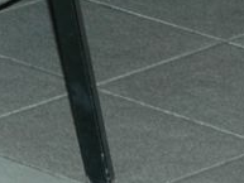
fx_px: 3167
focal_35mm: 449
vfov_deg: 3.2
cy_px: -444
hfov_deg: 4.3
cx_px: -396
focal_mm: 40
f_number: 4.5
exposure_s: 1/60
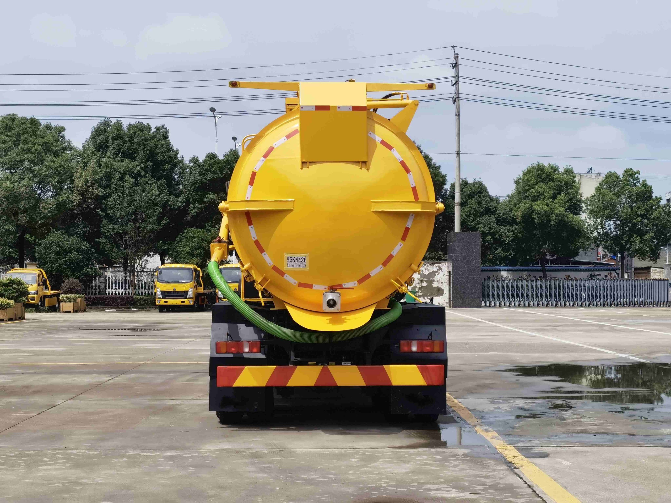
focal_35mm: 67
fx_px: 1299
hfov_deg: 29.0
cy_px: 252
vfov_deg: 21.9
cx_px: 336
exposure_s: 1/6250
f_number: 1.9
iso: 50
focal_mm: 6.67
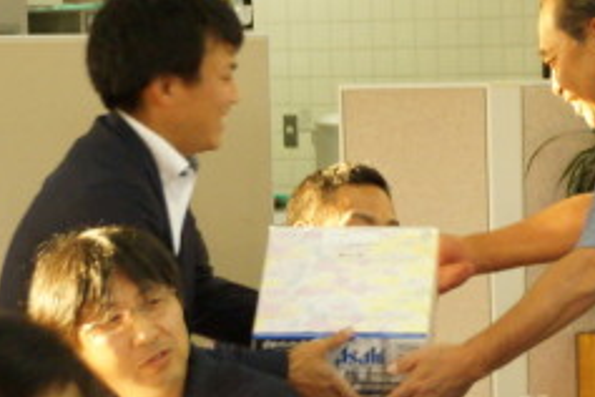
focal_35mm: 342
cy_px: 137
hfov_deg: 6.0
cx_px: 630
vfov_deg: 4.0
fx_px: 5652
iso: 3200
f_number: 6.3
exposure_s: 1/80
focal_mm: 90
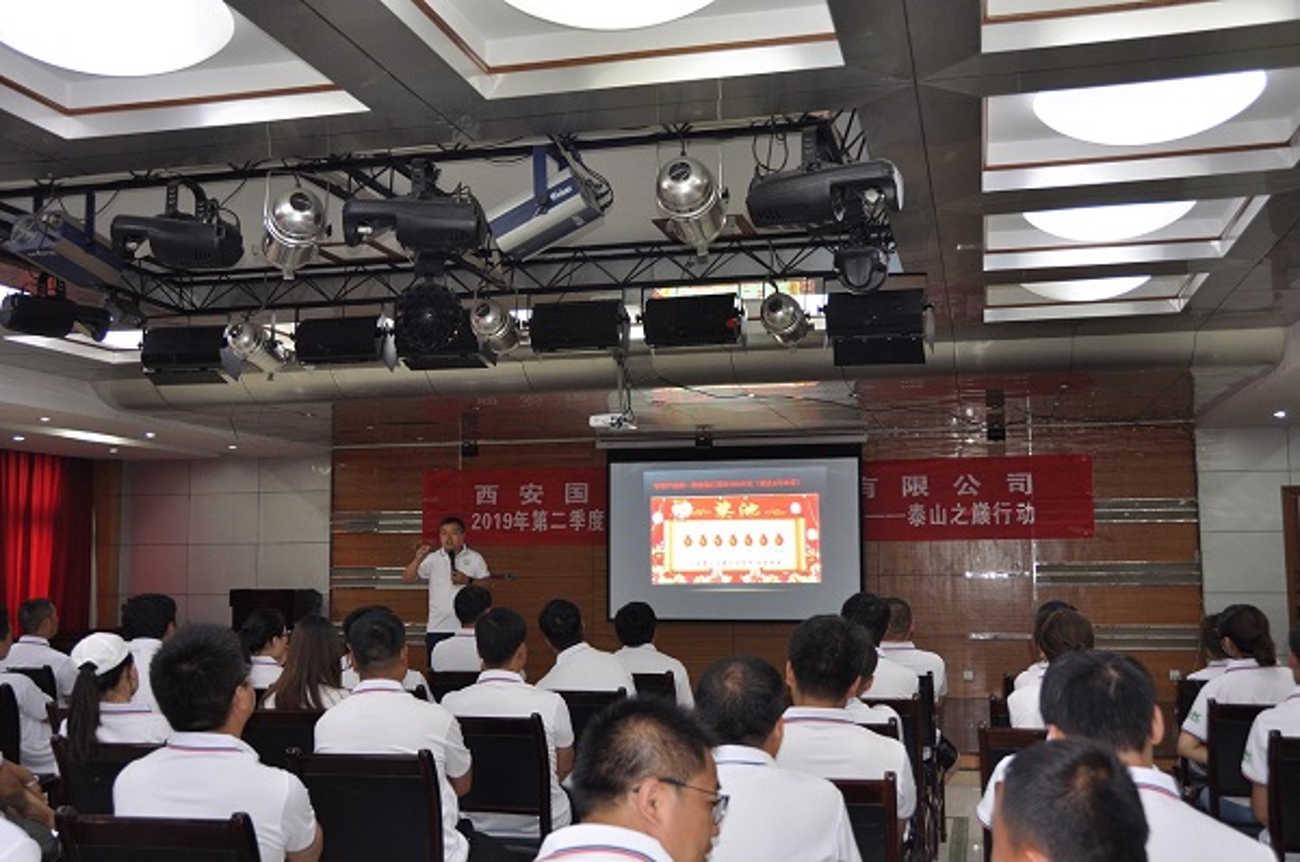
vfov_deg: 36.8
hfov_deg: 53.2
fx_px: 1298
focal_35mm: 36
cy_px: 431
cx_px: 650
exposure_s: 1/30
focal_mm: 24
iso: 500
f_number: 3.8
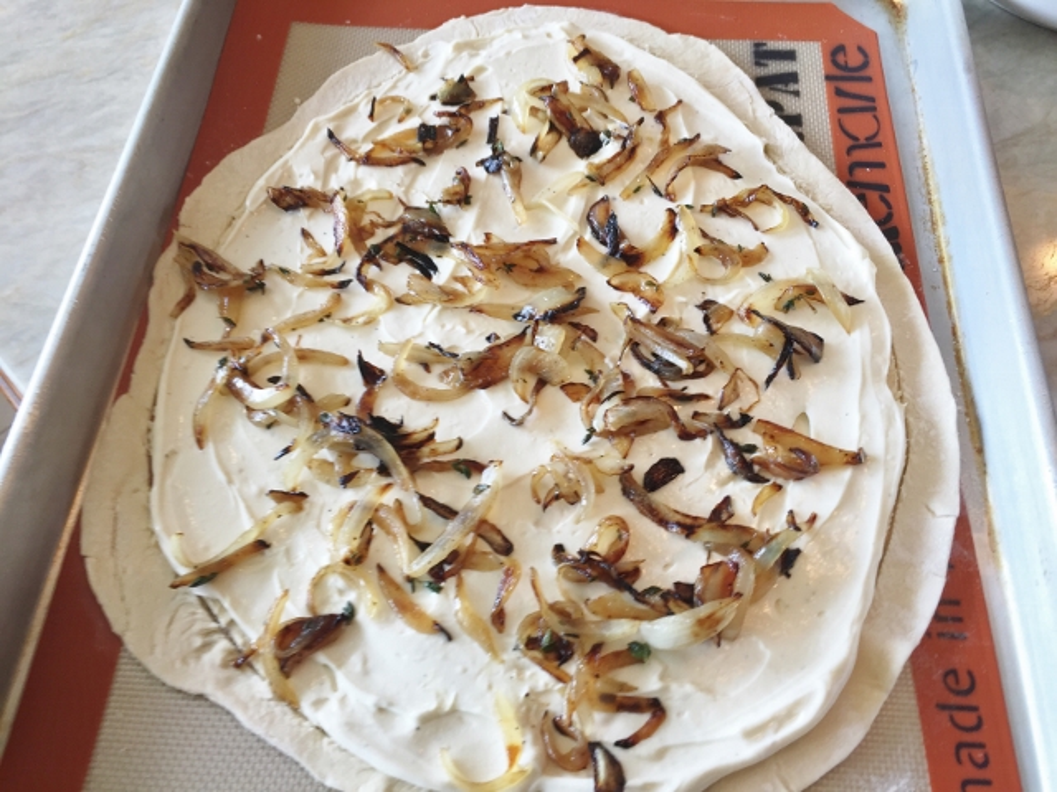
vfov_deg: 48.2
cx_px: 528
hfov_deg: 61.7
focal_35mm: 29
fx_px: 886
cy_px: 396
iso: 32
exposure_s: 1/60
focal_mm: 4.15
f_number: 2.2
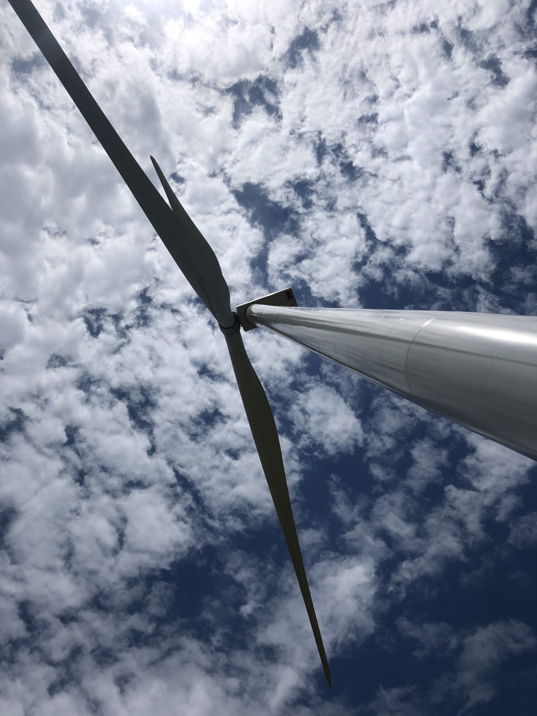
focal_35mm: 28
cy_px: 358
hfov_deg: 49.7
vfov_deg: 63.4
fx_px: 579
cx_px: 268
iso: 25
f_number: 1.8
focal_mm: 4
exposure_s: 1/12048
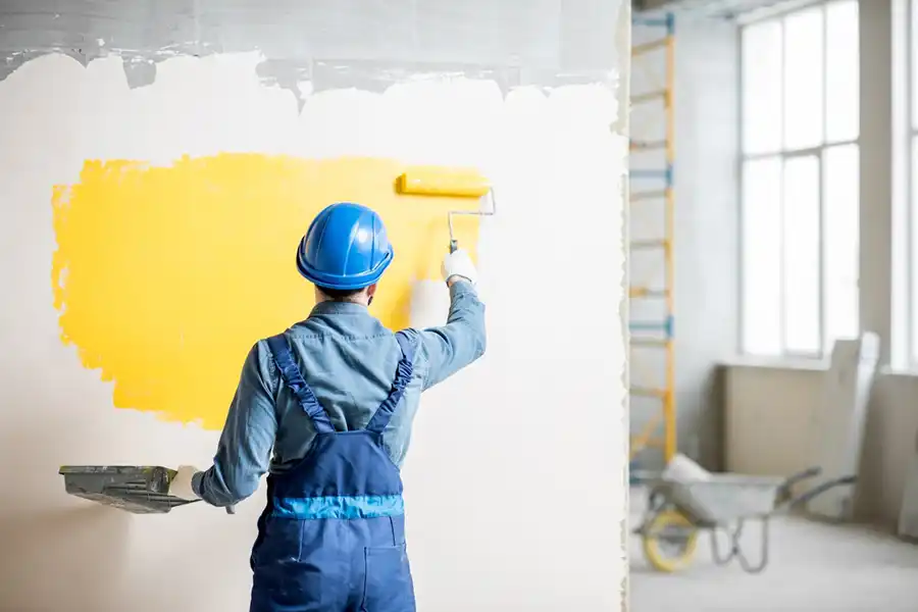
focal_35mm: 85
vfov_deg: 16.1
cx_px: 459
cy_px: 306
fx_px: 2167
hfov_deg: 23.9
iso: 200
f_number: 2.2
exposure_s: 1/160
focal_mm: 85
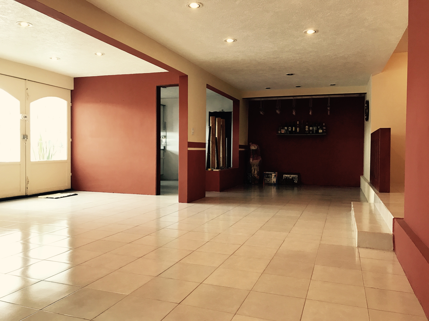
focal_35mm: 28
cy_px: 160
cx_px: 214
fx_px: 347
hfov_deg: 63.4
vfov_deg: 49.7
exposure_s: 1/30
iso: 40
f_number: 1.8
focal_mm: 3.99
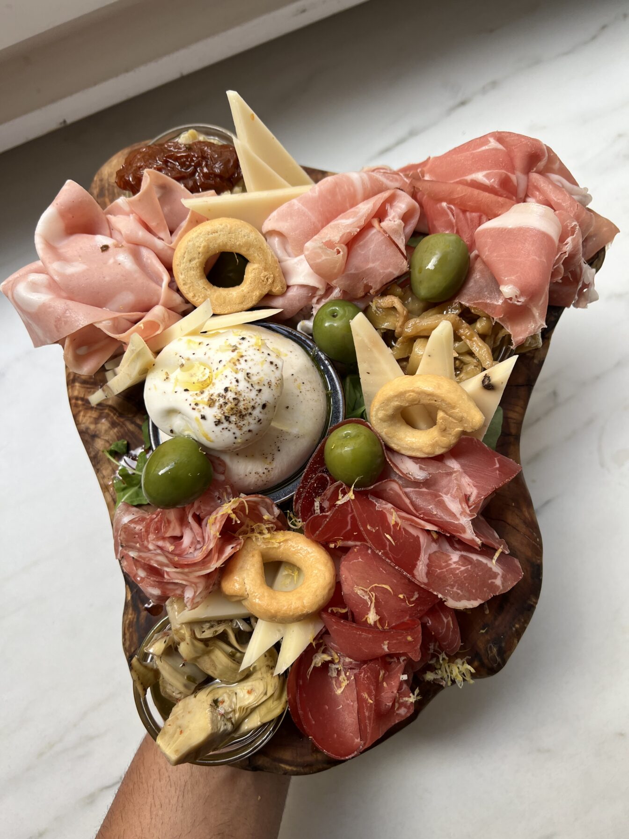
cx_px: 314
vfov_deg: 67.3
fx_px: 630
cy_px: 420
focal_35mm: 26
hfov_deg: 53.1
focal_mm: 5.7
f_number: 1.5
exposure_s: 1/100
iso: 40
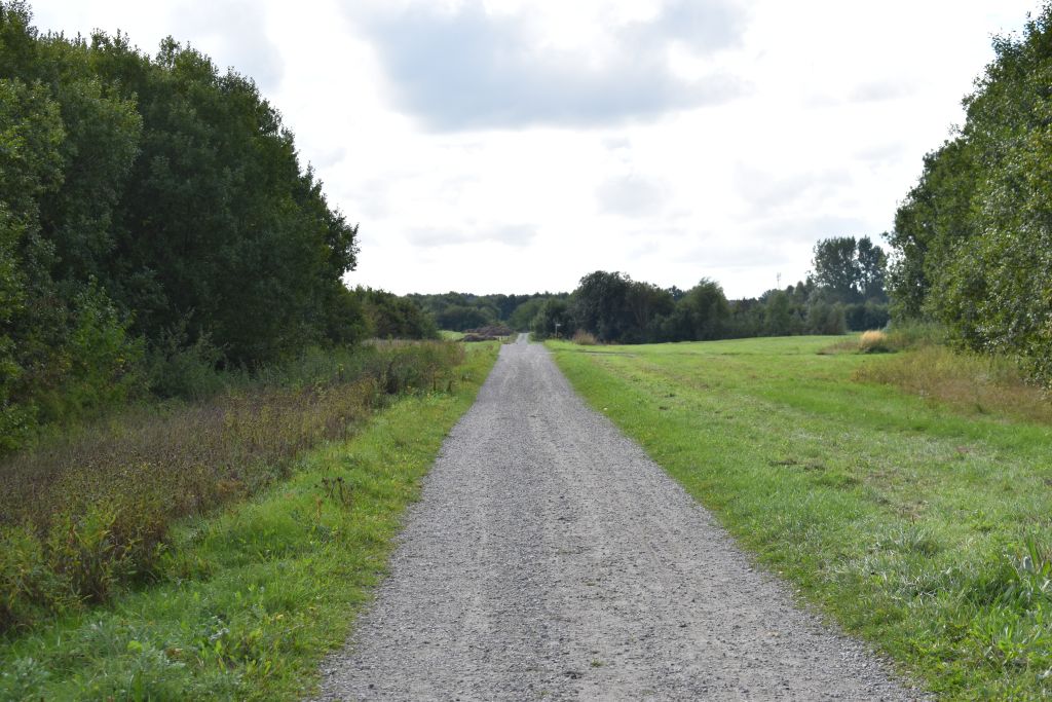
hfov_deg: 28.1
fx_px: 2104
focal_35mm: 72
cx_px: 526
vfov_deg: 18.9
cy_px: 351
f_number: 8
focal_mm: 48
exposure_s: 1/250
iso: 140
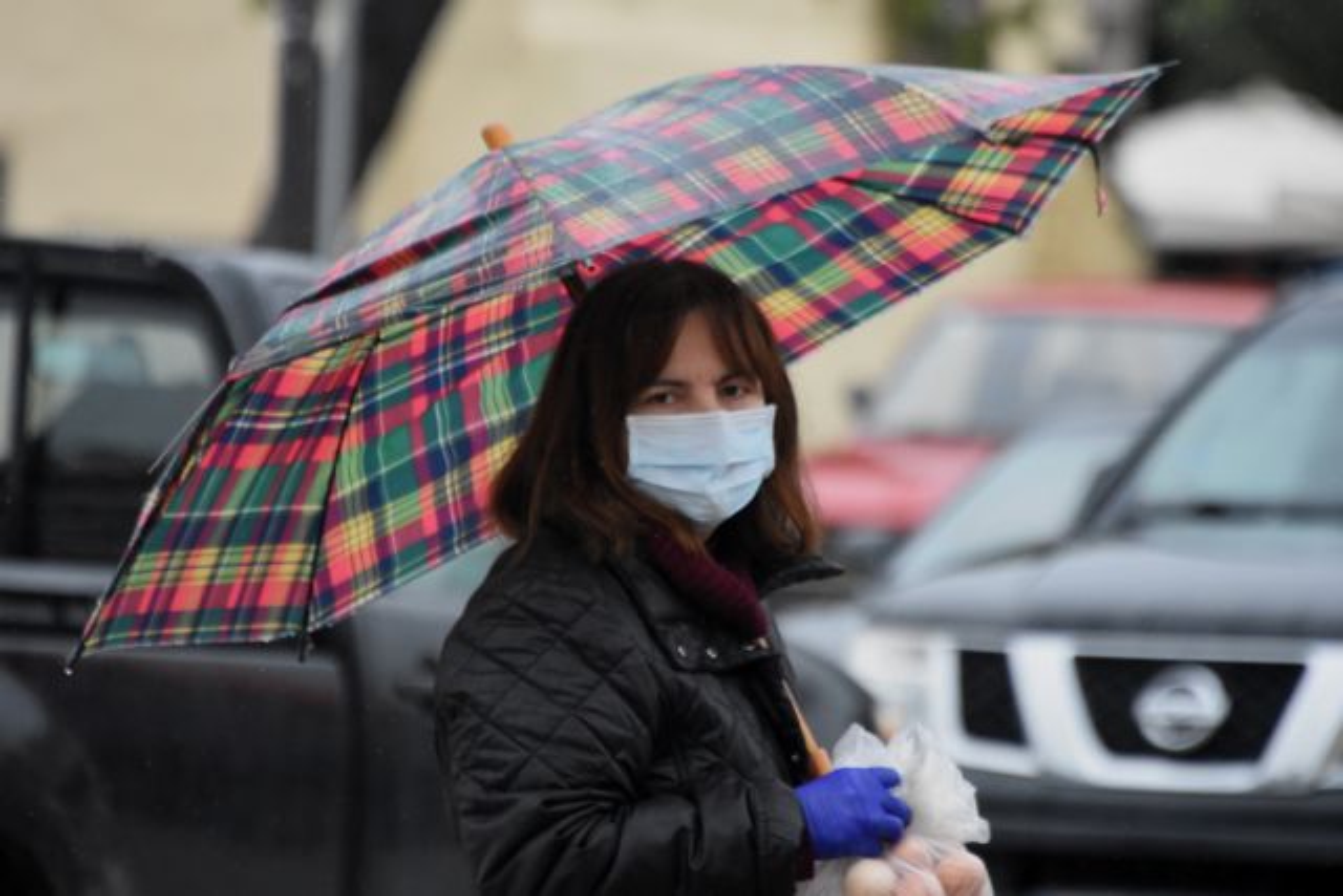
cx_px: 672
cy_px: 448
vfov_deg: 3.1
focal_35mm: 450
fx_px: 16790
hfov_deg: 4.6
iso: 4000
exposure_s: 1/1600
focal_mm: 300
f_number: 5.6
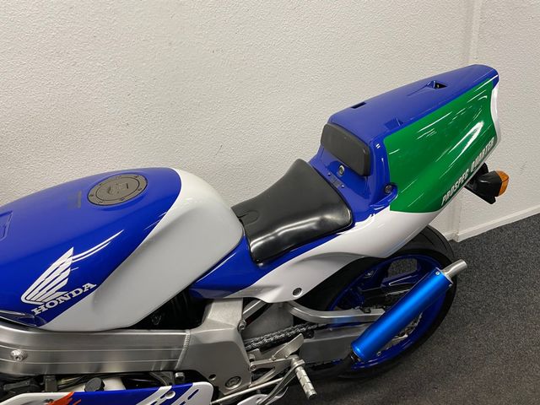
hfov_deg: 67.3
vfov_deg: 53.1
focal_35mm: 26
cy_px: 202
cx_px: 270
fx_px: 406
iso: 64
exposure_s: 1/50
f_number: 1.6
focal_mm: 4.2
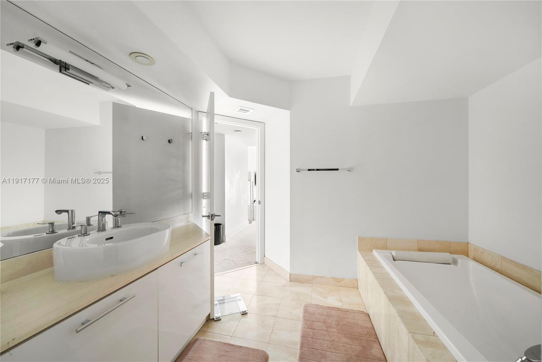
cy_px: 181
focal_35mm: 13
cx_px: 271
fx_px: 196
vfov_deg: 85.5
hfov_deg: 108.3
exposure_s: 1/2
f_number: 8
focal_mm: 13
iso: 400
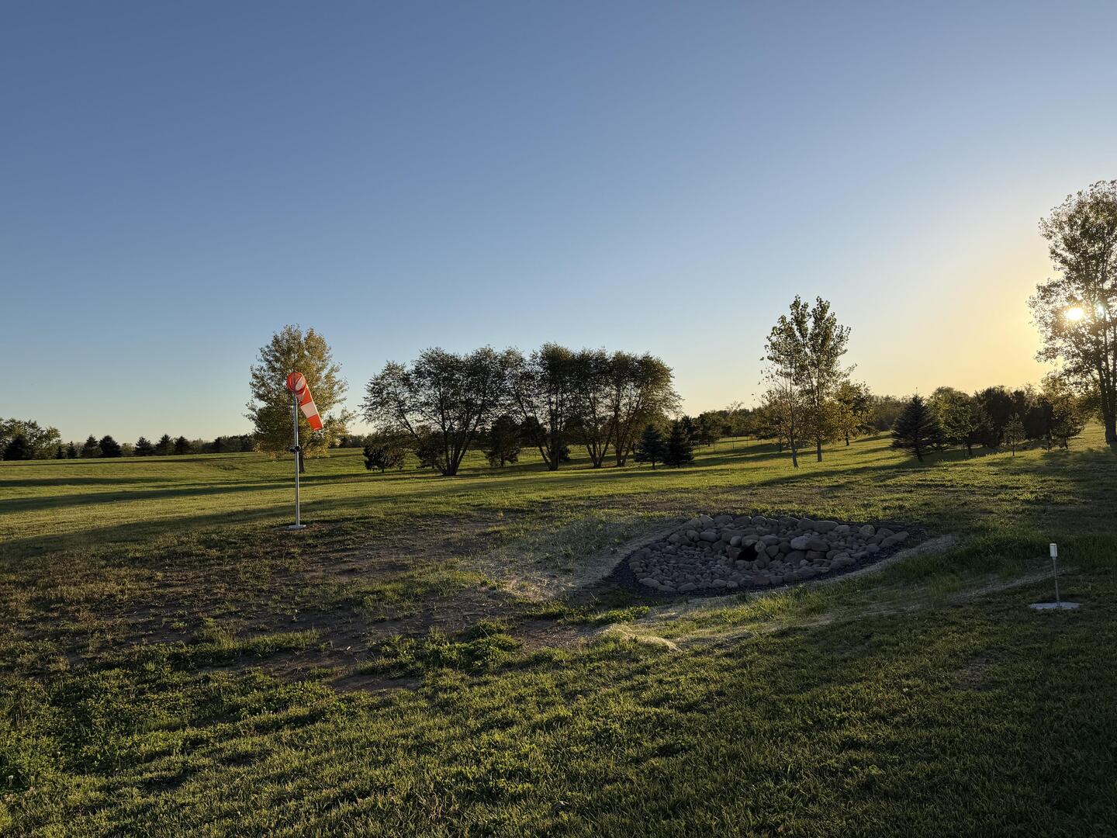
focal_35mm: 24
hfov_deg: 71.6
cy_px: 419
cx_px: 558
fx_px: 774
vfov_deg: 56.8
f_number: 1.78
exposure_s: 1/4405
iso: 80
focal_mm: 6.76
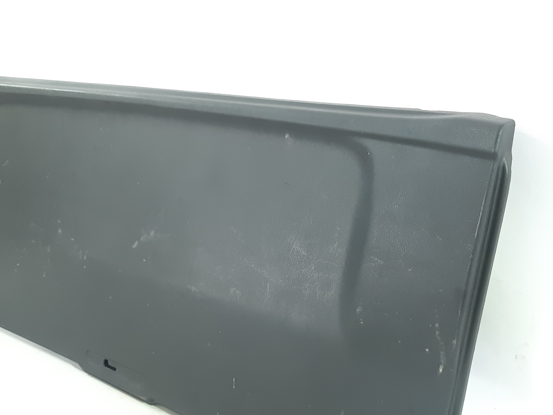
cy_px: 266
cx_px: 254
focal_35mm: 37
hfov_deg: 50.1
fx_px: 591
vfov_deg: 38.4
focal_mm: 3.93
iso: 160
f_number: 1.7
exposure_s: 1/33
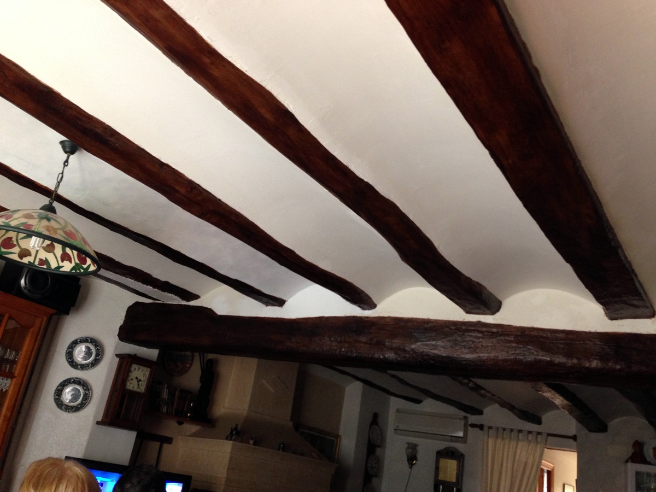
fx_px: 625
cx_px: 328
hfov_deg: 55.4
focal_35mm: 33
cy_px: 246
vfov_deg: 42.9
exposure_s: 1/20
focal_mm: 4.13
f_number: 2.4
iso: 200
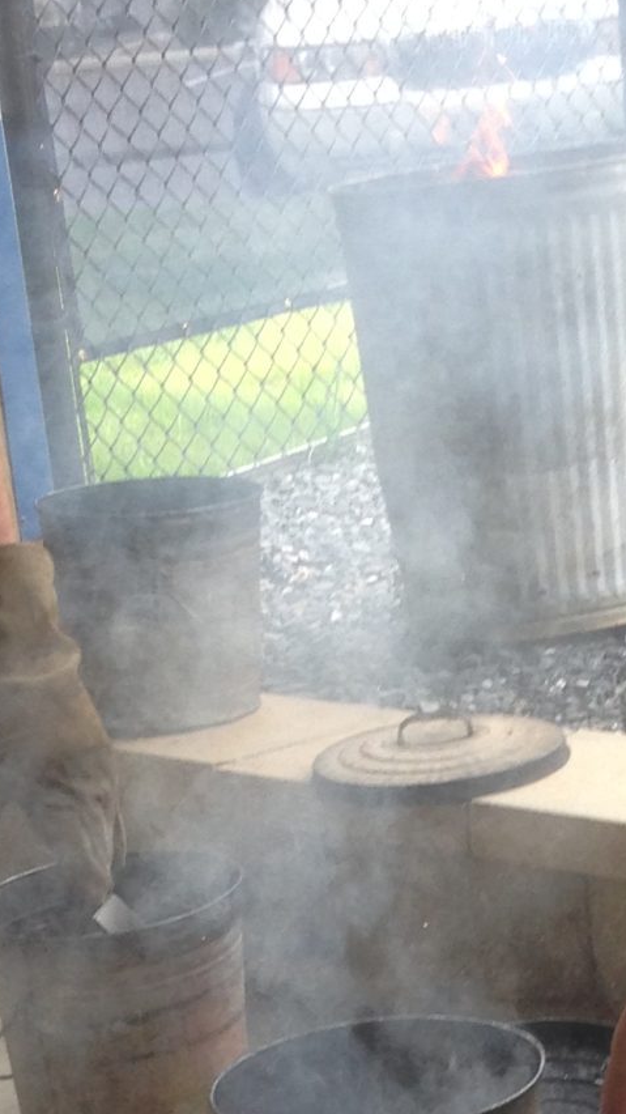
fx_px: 3188
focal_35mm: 108
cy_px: 1093
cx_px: 535
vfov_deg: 19.3
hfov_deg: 11.2
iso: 50
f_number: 2.4
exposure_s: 1/182
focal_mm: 4.12
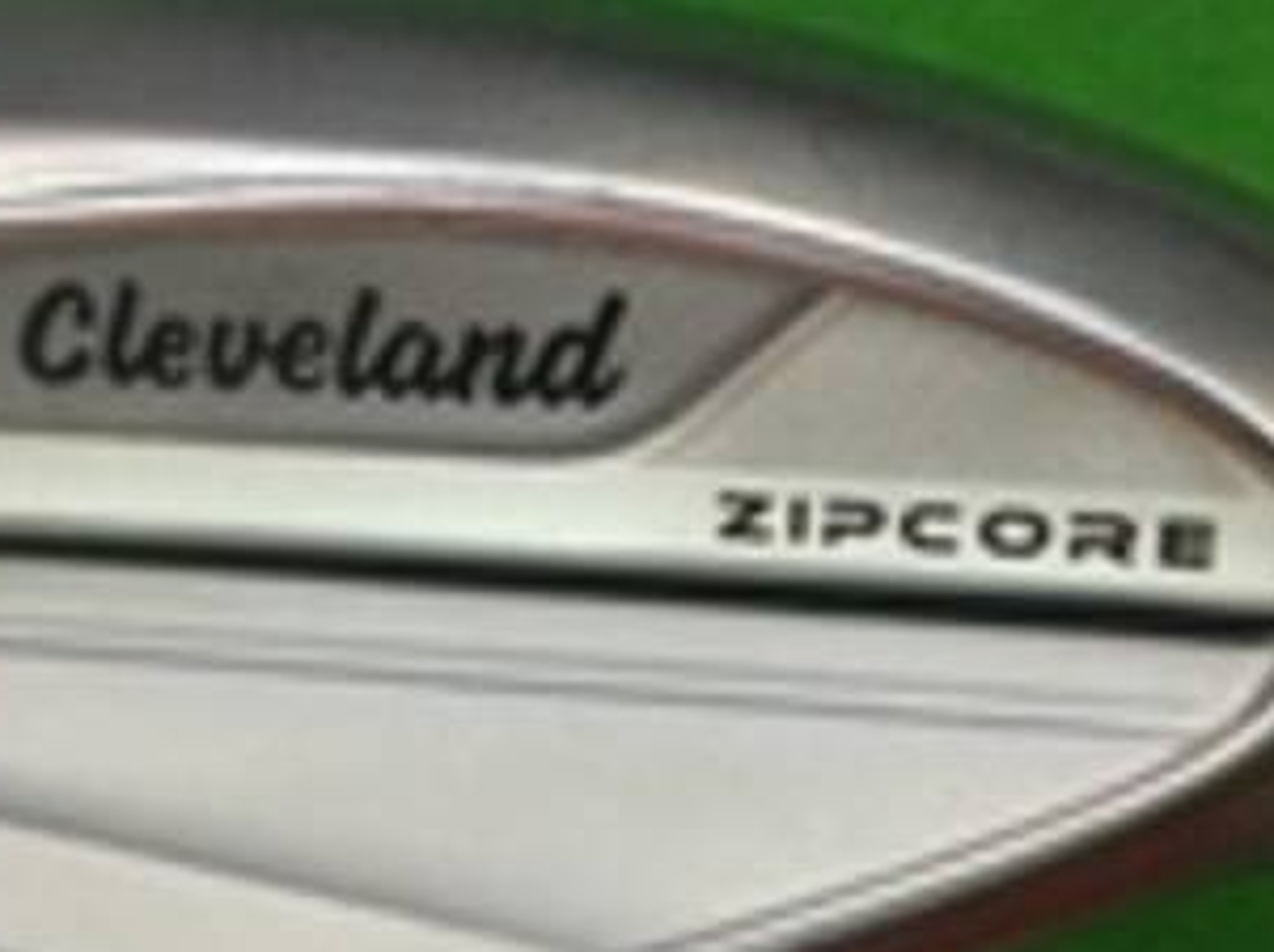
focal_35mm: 66
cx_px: 483
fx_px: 2426
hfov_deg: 29.3
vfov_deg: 22.2
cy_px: 592
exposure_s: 1/30
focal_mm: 3.3
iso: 40
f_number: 2.4
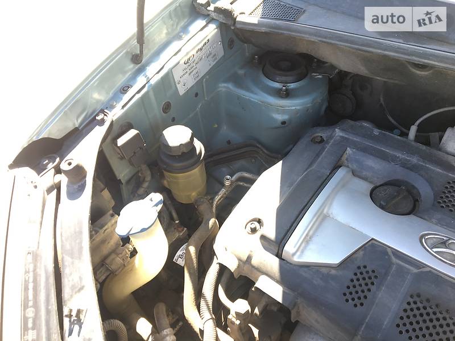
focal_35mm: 29
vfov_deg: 48.2
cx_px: 228
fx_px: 381
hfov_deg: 61.7
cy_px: 170
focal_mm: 4.2
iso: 32
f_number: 2.2
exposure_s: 1/100
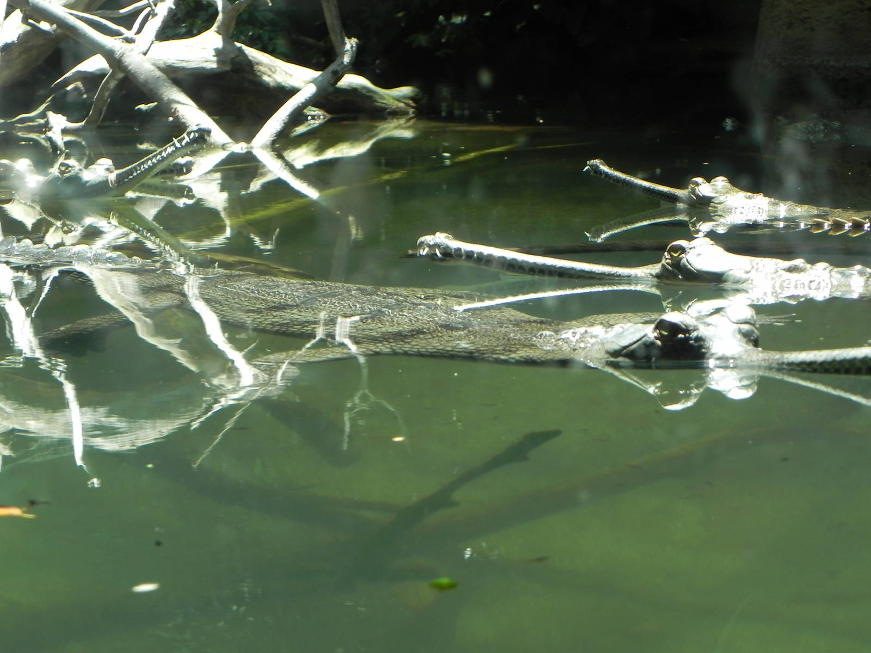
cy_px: 326
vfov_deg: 14.1
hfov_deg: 18.7
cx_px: 436
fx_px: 2642
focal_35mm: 105
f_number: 4
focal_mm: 18.8
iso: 160
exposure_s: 1/117
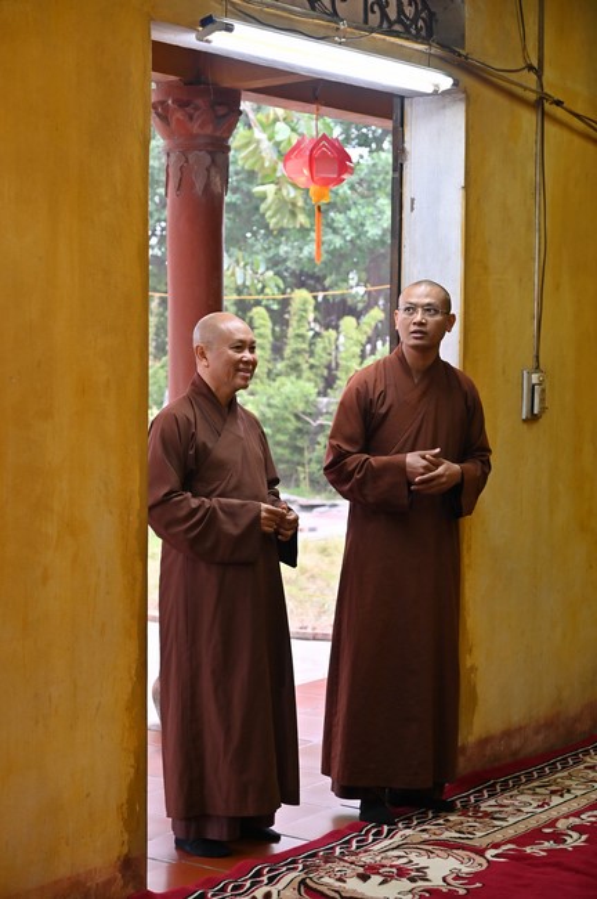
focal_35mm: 66
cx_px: 298
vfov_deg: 30.5
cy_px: 450
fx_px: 1645
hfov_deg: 20.6
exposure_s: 1/160
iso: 1600
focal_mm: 66
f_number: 5
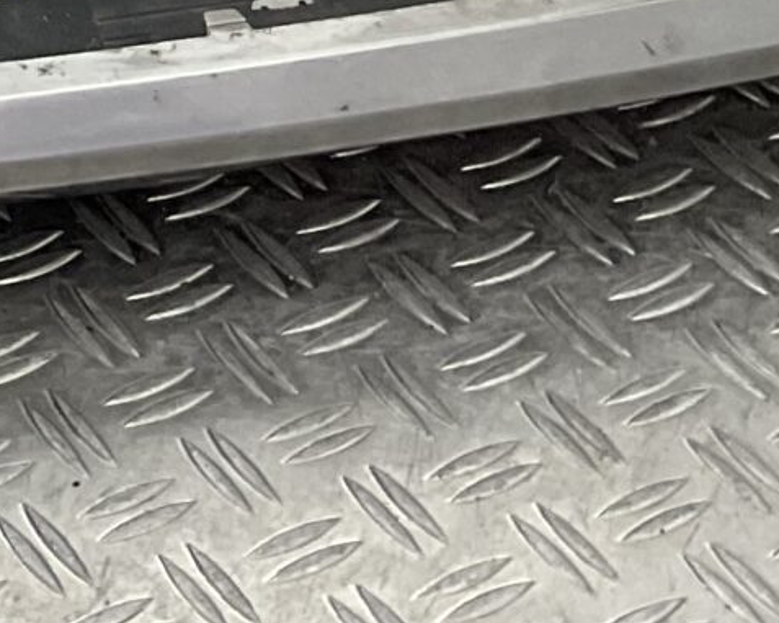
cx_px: -660
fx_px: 3502
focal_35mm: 152
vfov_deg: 9.0
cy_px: -930
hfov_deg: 11.7
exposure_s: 1/120
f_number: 1.8
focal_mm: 3
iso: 32
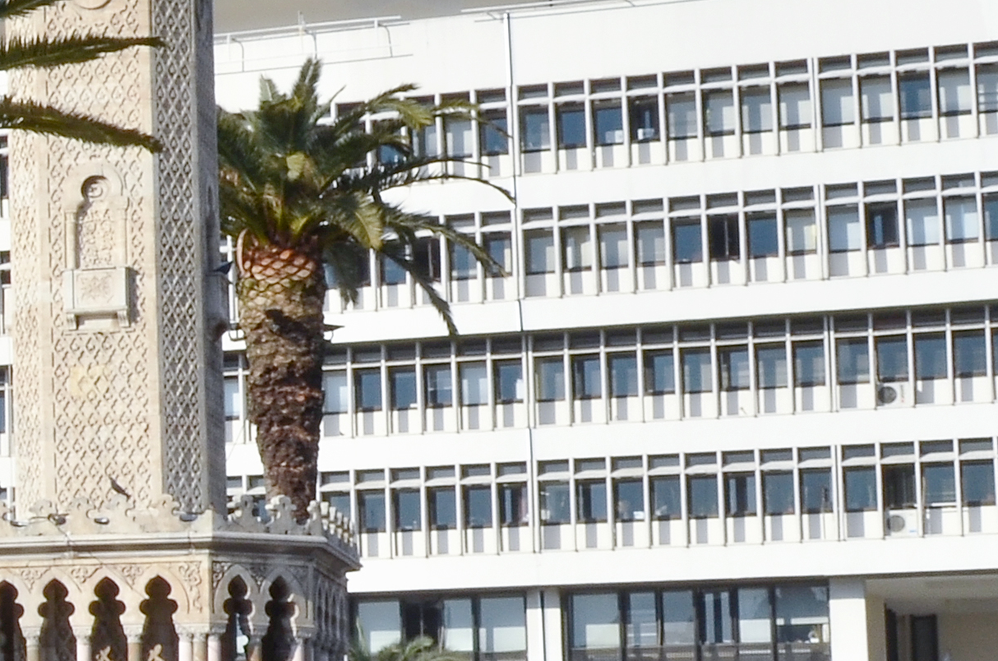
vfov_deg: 10.2
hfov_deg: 13.5
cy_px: 431
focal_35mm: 134
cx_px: -903
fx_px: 3707
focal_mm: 22
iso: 160
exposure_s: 1/100
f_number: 22
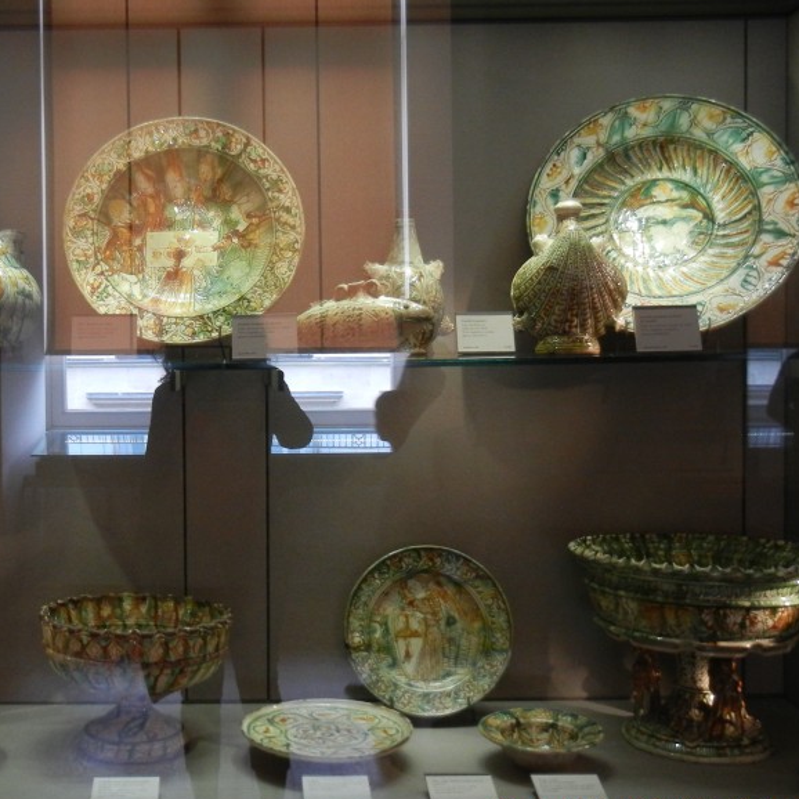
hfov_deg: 35.4
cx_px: 220
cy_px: 398
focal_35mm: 47
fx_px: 1227
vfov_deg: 36.1
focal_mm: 5.4
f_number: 3.5
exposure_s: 1/27.5
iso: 400
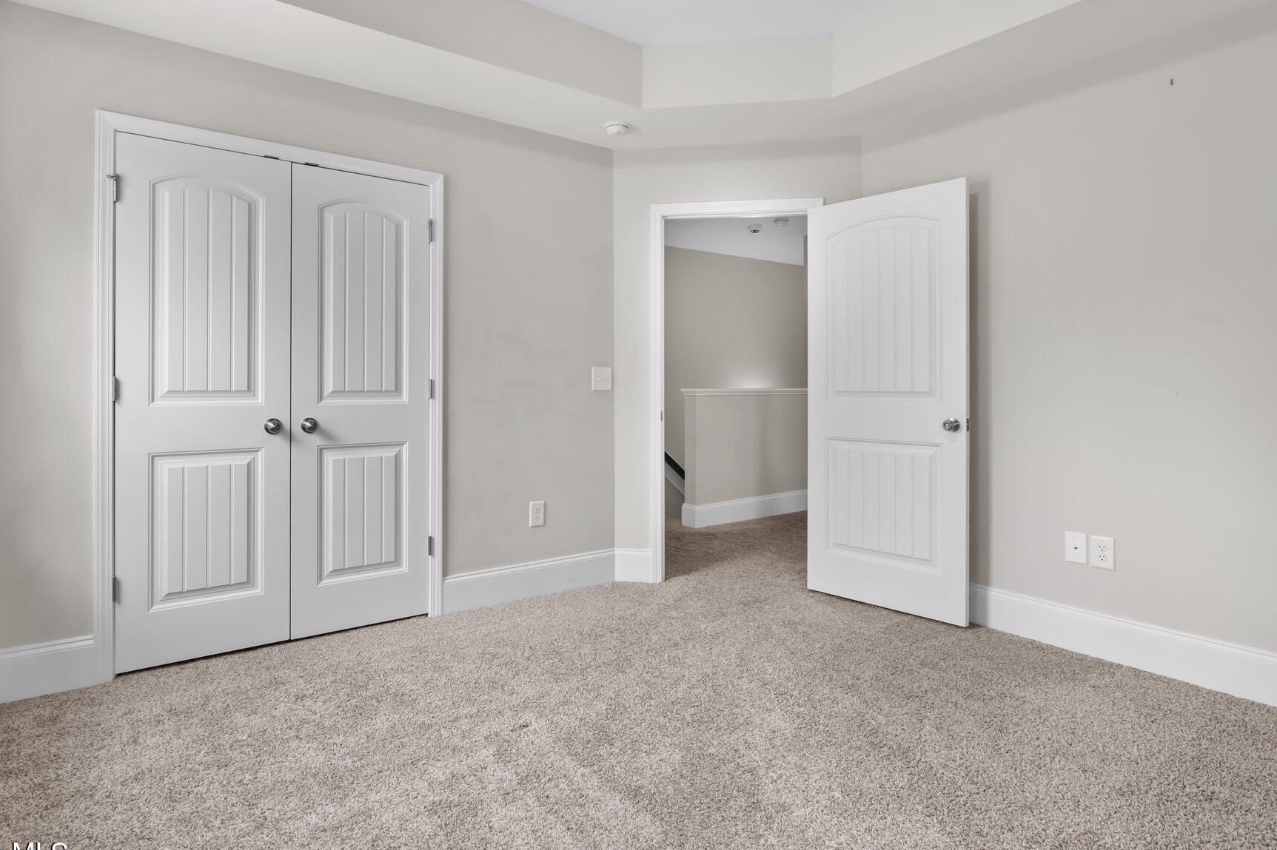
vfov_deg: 64.4
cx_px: 611
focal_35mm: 19
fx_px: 674
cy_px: 395
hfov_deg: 86.9
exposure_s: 1/2.5
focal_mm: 16
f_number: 8
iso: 400
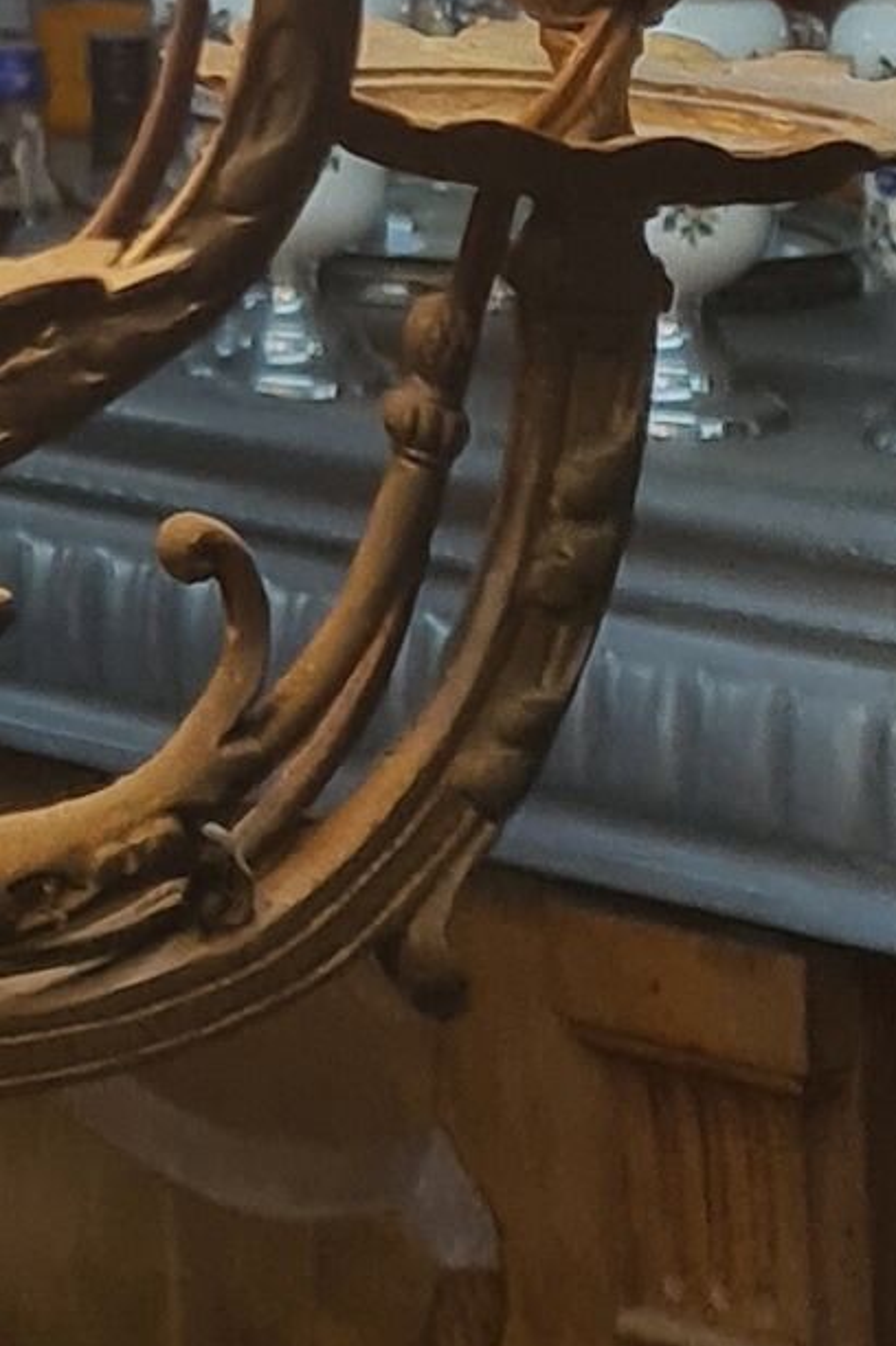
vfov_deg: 10.4
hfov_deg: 7.2
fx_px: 6652
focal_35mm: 178
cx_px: -1355
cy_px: -1535
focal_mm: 5.4
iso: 64
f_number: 1.8
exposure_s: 1/100
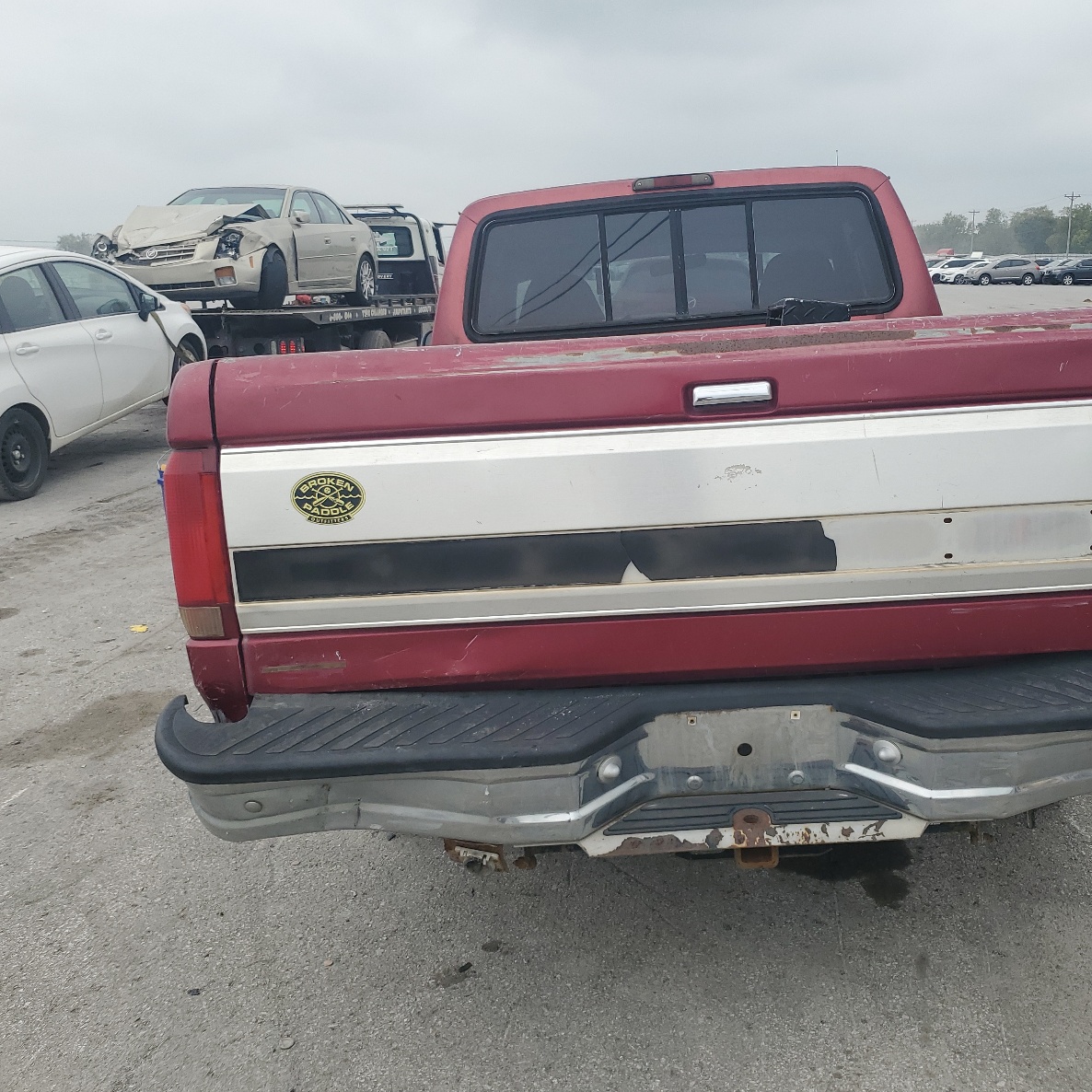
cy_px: 552
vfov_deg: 52.5
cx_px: 692
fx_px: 1106
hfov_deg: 51.9
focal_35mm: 31
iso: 50
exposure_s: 1/2000
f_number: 1.5
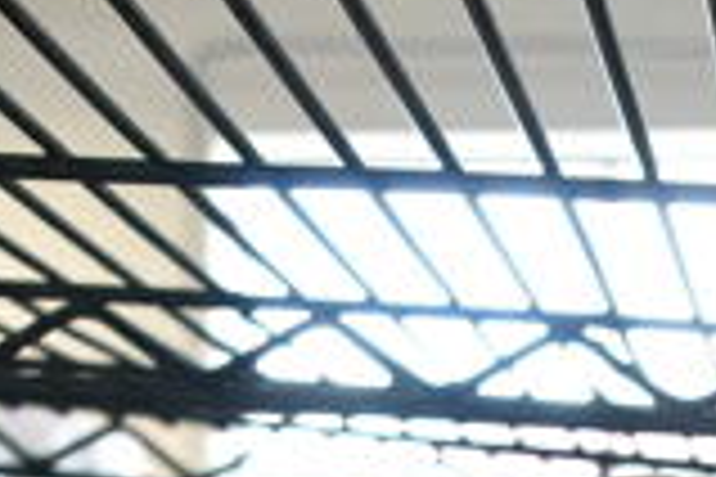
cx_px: 766
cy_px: 882
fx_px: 2526
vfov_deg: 10.1
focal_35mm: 127
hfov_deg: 15.7
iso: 500
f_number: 3.8
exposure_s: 1/40
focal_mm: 22
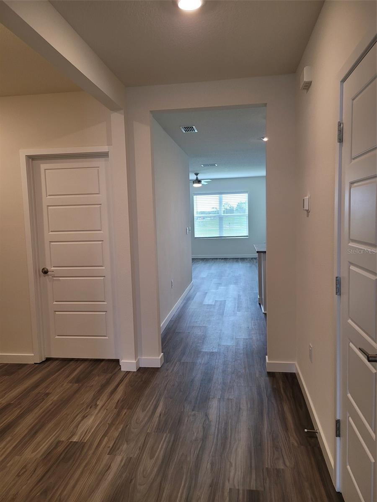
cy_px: 251
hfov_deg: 53.1
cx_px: 188
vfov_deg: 67.3
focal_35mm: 26
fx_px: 378
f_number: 1.8
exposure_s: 1/120
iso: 100
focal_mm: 5.4
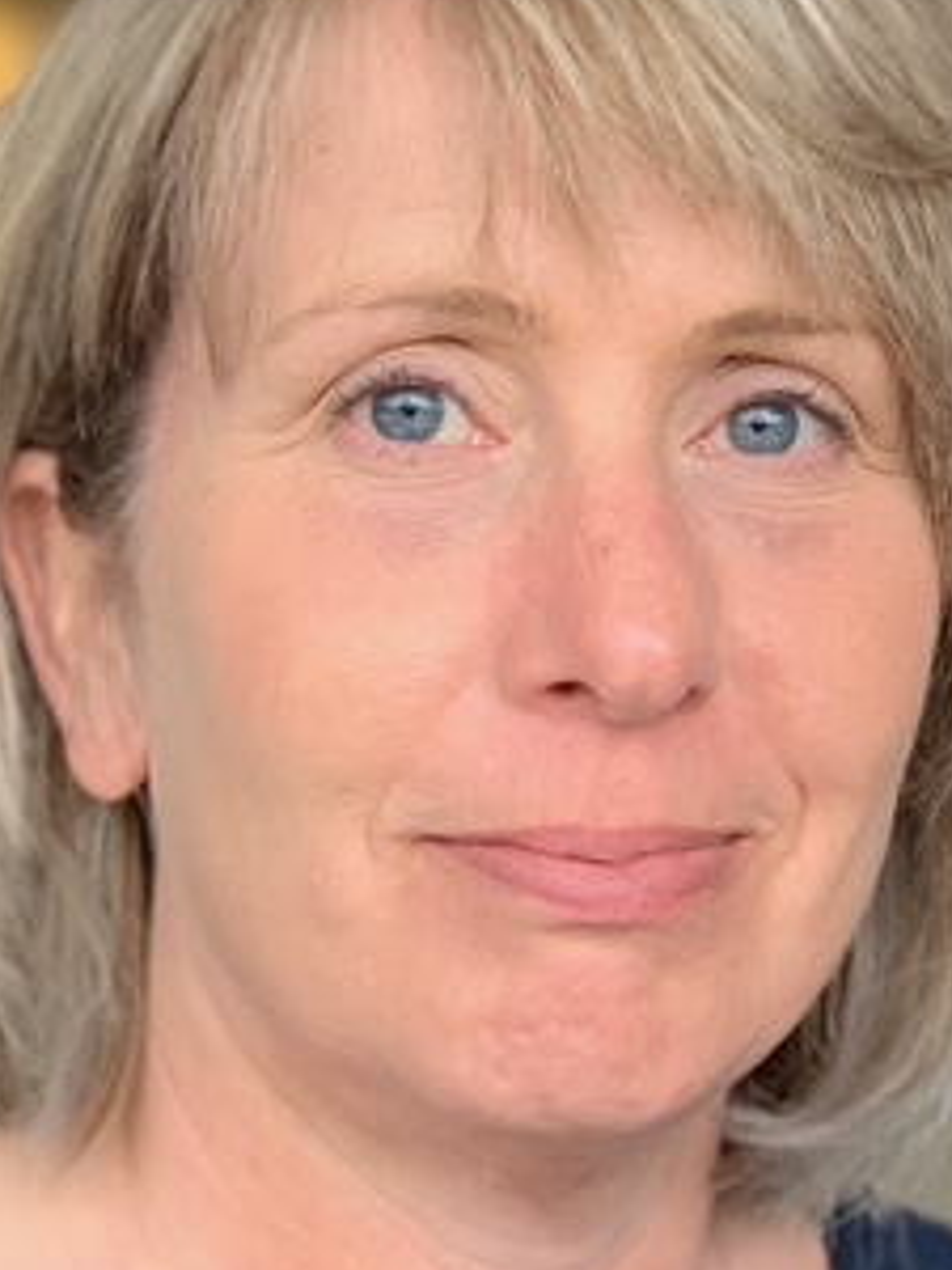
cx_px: 444
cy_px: 546
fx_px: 4070
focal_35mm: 111
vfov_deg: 17.7
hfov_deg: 13.3
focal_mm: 6
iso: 100
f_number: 2.4
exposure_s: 1/122
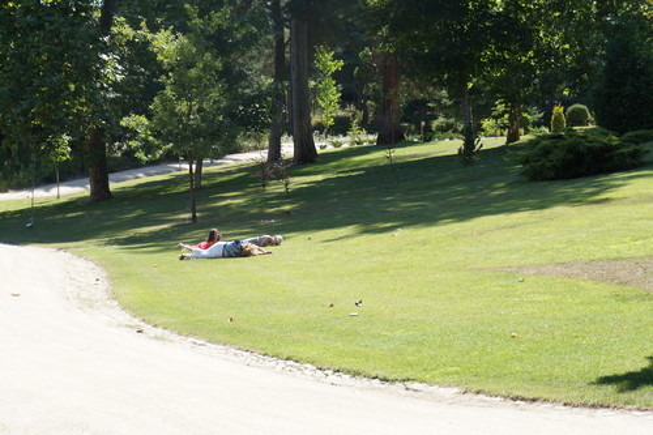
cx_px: 326
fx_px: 1496
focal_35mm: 82
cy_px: 218
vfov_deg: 16.5
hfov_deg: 24.6
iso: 125
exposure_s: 1/250
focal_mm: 55
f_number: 6.3
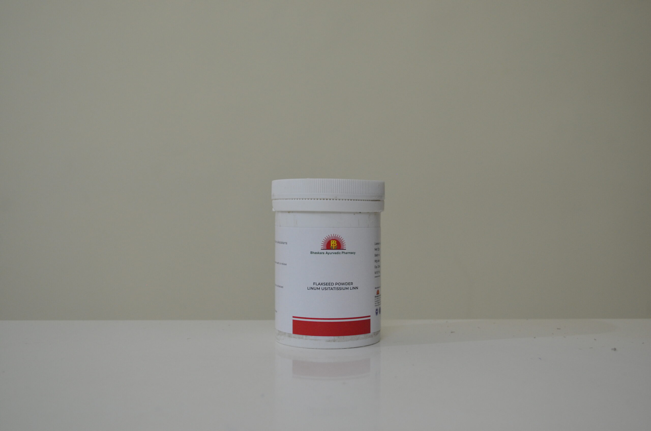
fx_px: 704
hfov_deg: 49.6
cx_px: 326
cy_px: 216
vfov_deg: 34.1
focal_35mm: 39
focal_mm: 26
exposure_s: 1/40
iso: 800
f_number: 4.2
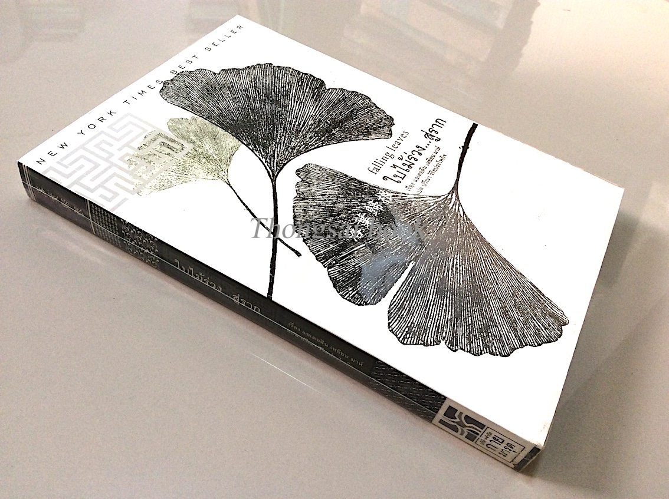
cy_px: 250
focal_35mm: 32
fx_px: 618
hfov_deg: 56.9
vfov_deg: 44.1
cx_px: 334
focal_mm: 3.3
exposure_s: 1/25
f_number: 2.4
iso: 50
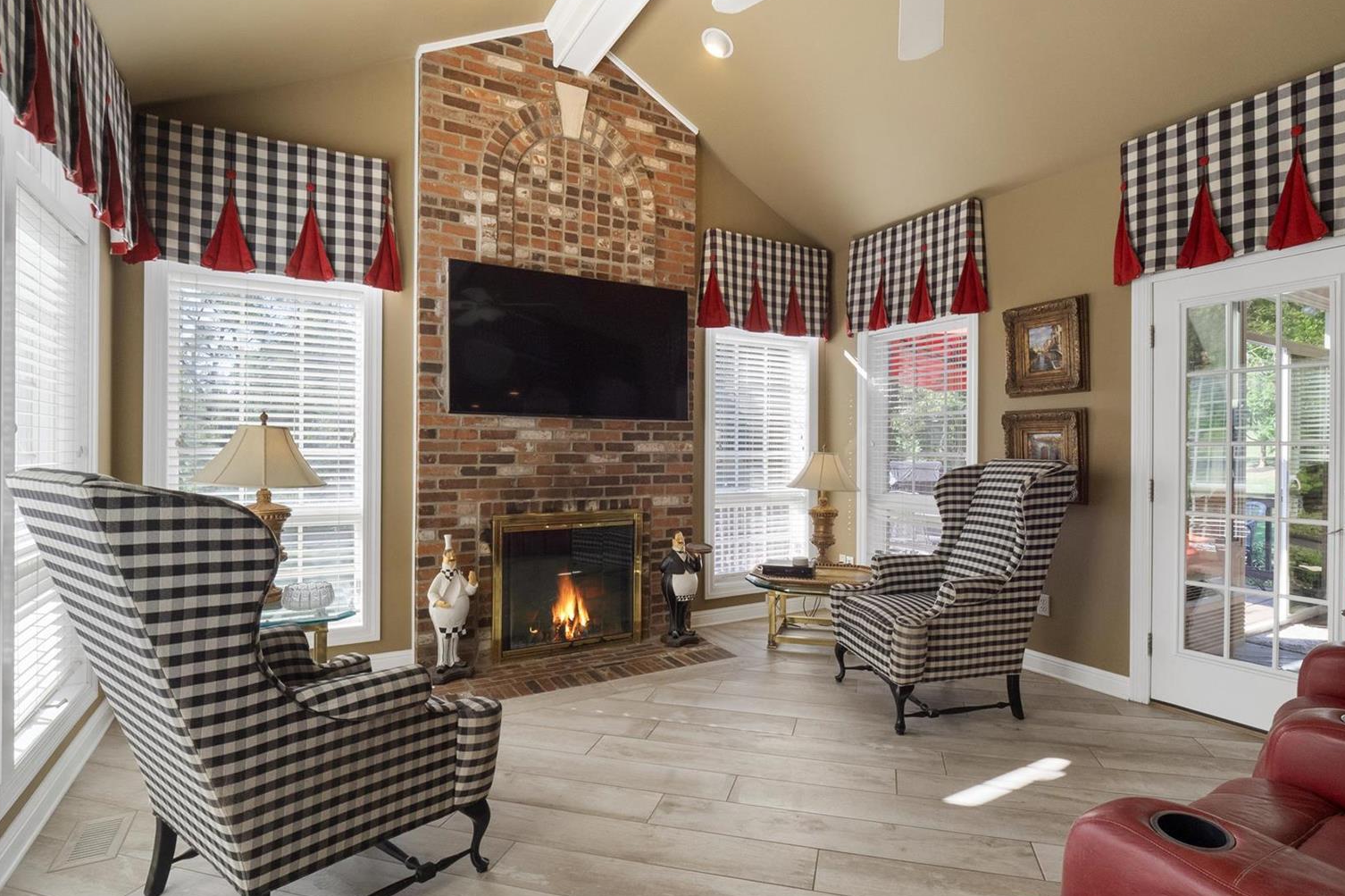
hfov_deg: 93.2
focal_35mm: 17
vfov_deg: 70.4
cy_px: 463
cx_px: 712
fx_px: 635
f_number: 8
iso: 400
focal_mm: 8
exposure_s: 1/50
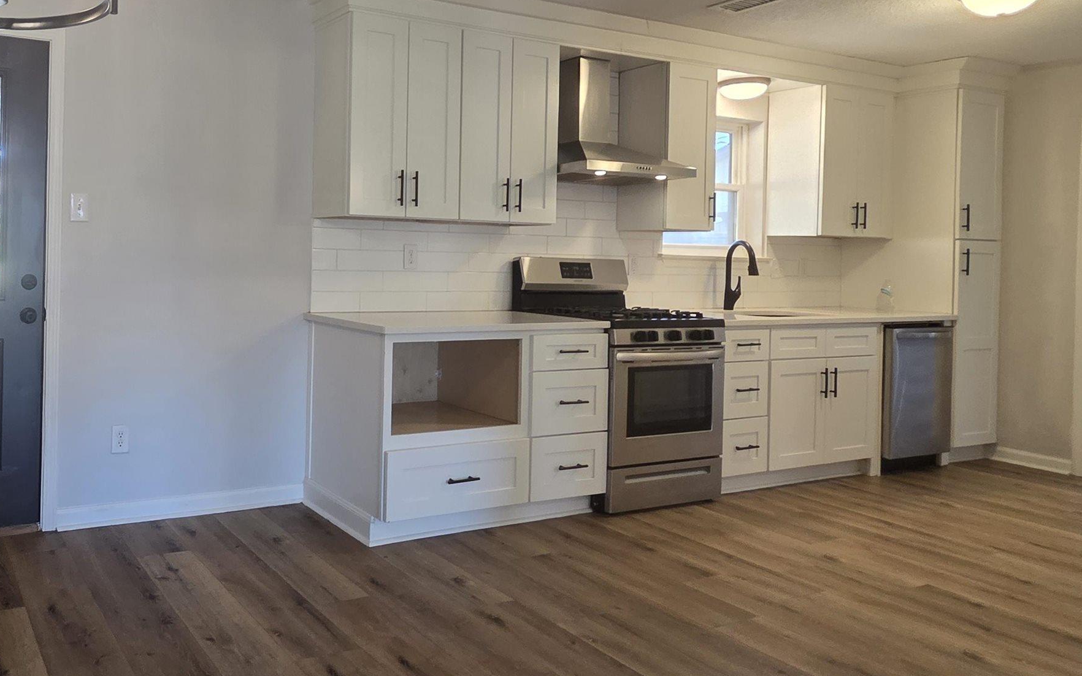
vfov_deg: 50.5
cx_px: 209
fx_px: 708
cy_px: 252
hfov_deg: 67.4
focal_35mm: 24
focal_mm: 2.2
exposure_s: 1/60
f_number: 2.2
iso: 200
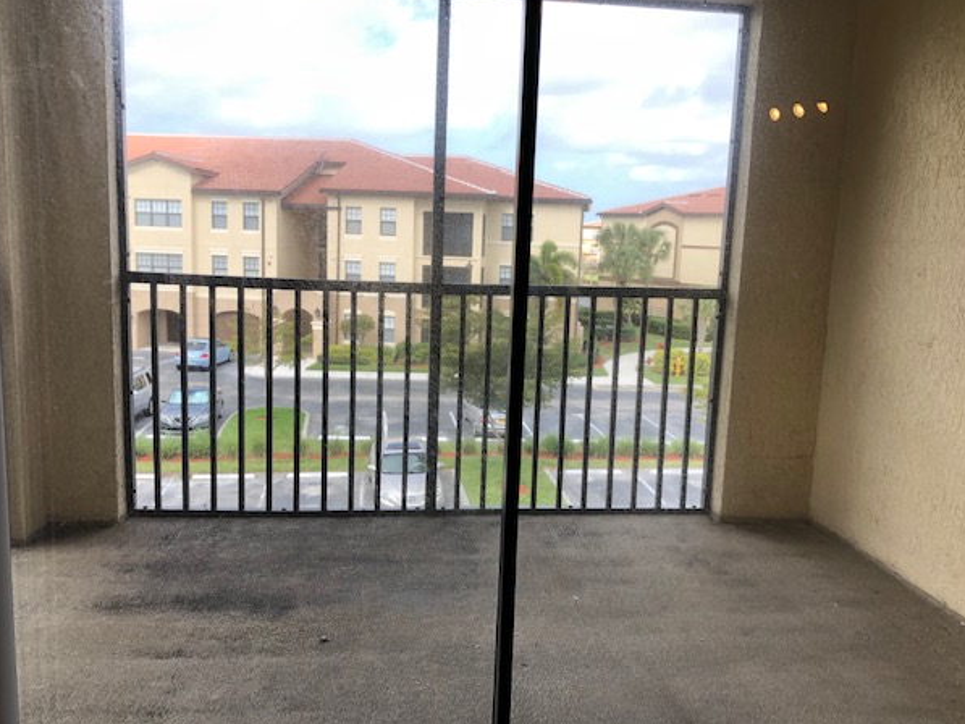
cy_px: 368
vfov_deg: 46.8
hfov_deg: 60.0
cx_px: 480
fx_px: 836
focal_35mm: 30
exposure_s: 1/120
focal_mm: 4
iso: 32
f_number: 1.8
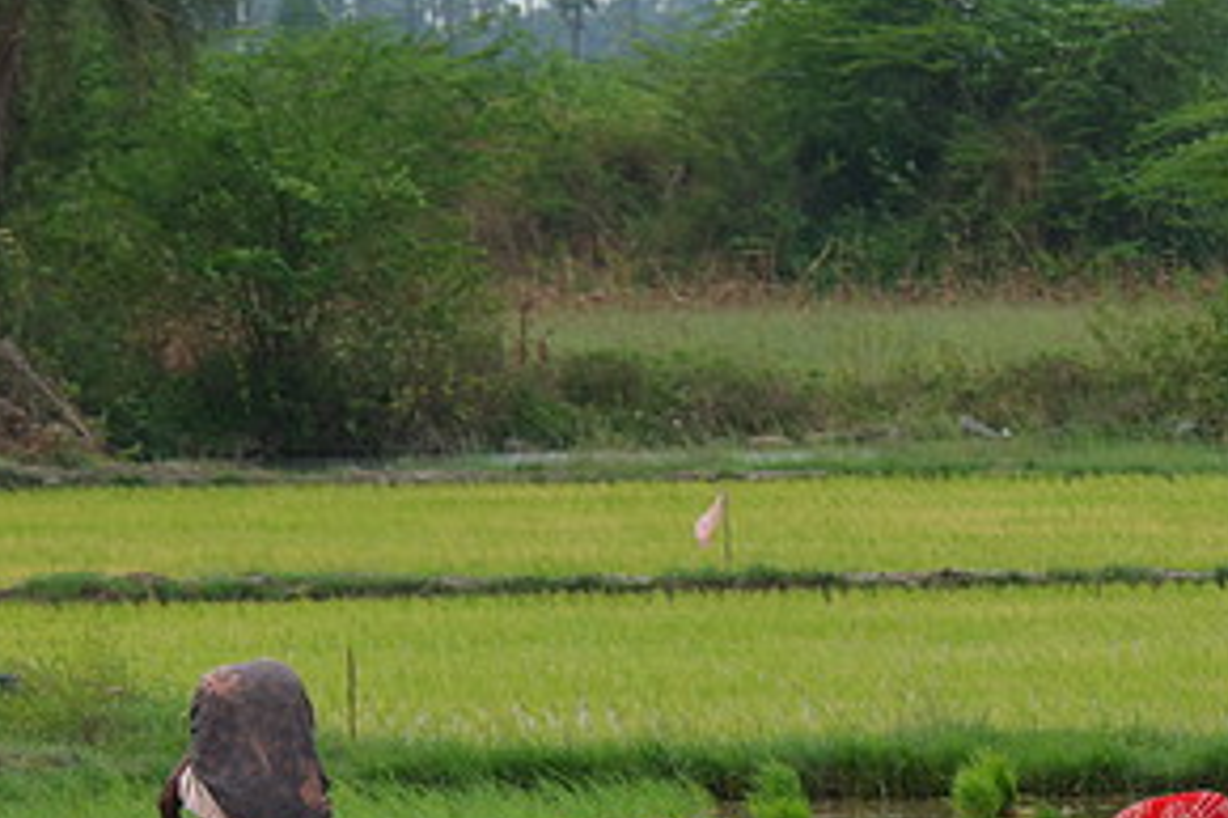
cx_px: 1097
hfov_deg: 4.3
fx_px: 16363
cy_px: 956
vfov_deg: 2.9
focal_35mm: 480
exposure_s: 1/100
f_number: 5.6
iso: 100
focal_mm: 113
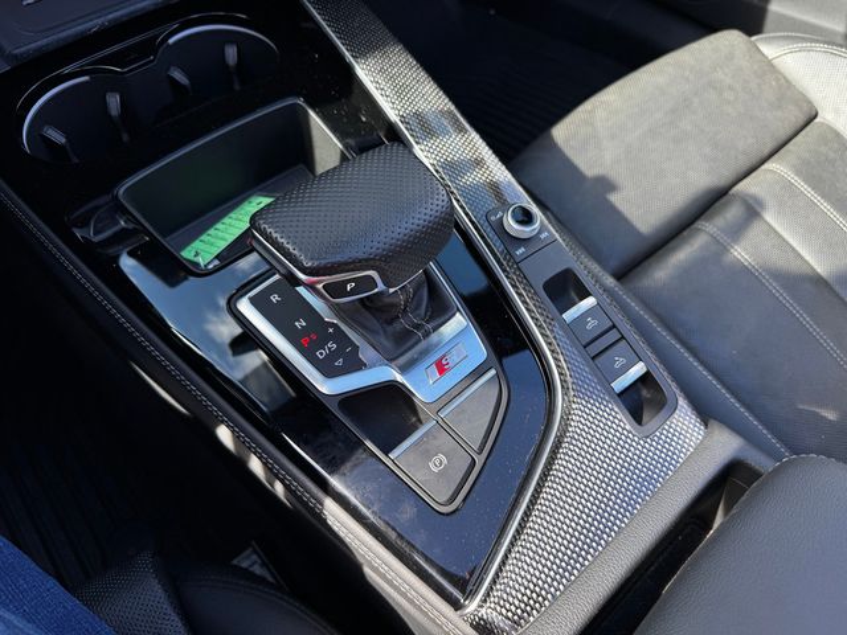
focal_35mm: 24
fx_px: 587
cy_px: 318
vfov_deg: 56.8
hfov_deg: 71.6
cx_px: 424
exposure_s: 1/464
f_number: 1.78
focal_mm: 6.76
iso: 80
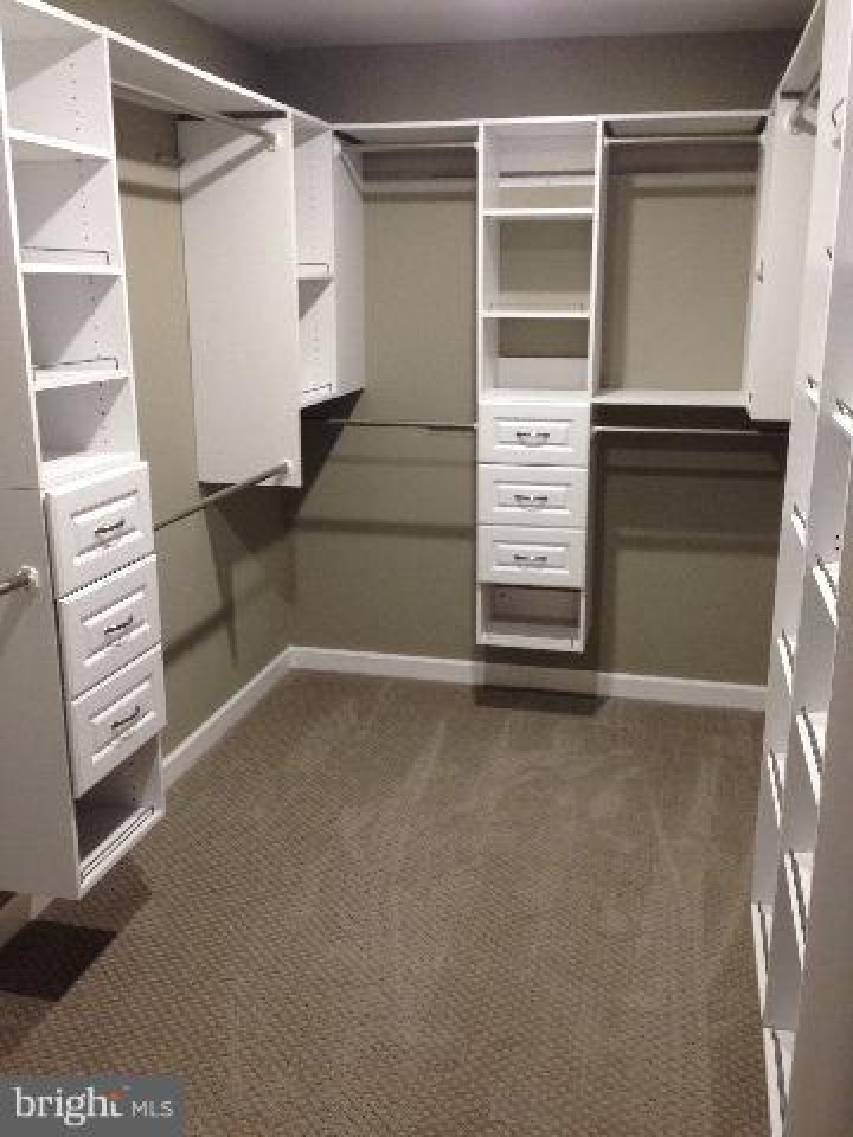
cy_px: 568
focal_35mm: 33
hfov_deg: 42.9
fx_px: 1084
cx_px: 426
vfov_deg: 55.4
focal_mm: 4.12
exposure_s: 1/20
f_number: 2.4
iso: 100
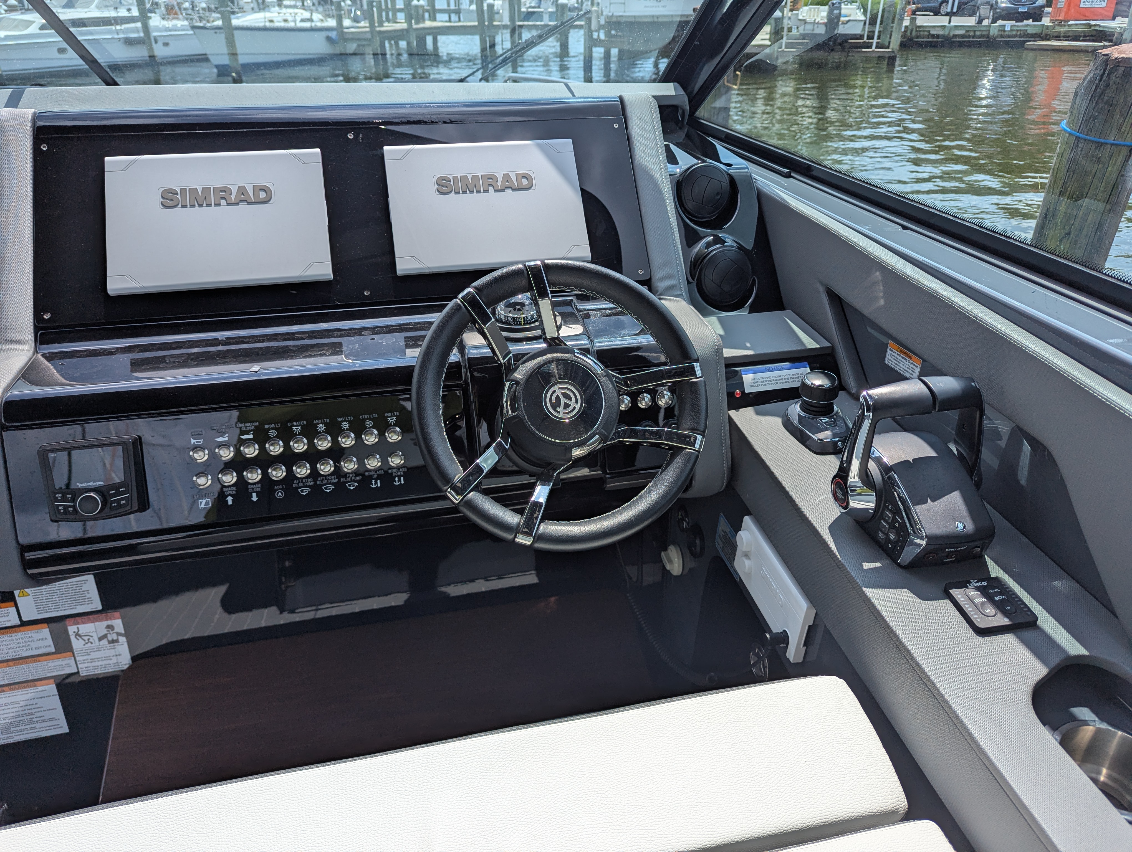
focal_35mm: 24
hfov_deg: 71.5
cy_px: 426
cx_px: 566
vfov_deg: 56.9
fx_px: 786
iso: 39
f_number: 1.85
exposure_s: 1/1984
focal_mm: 6.81
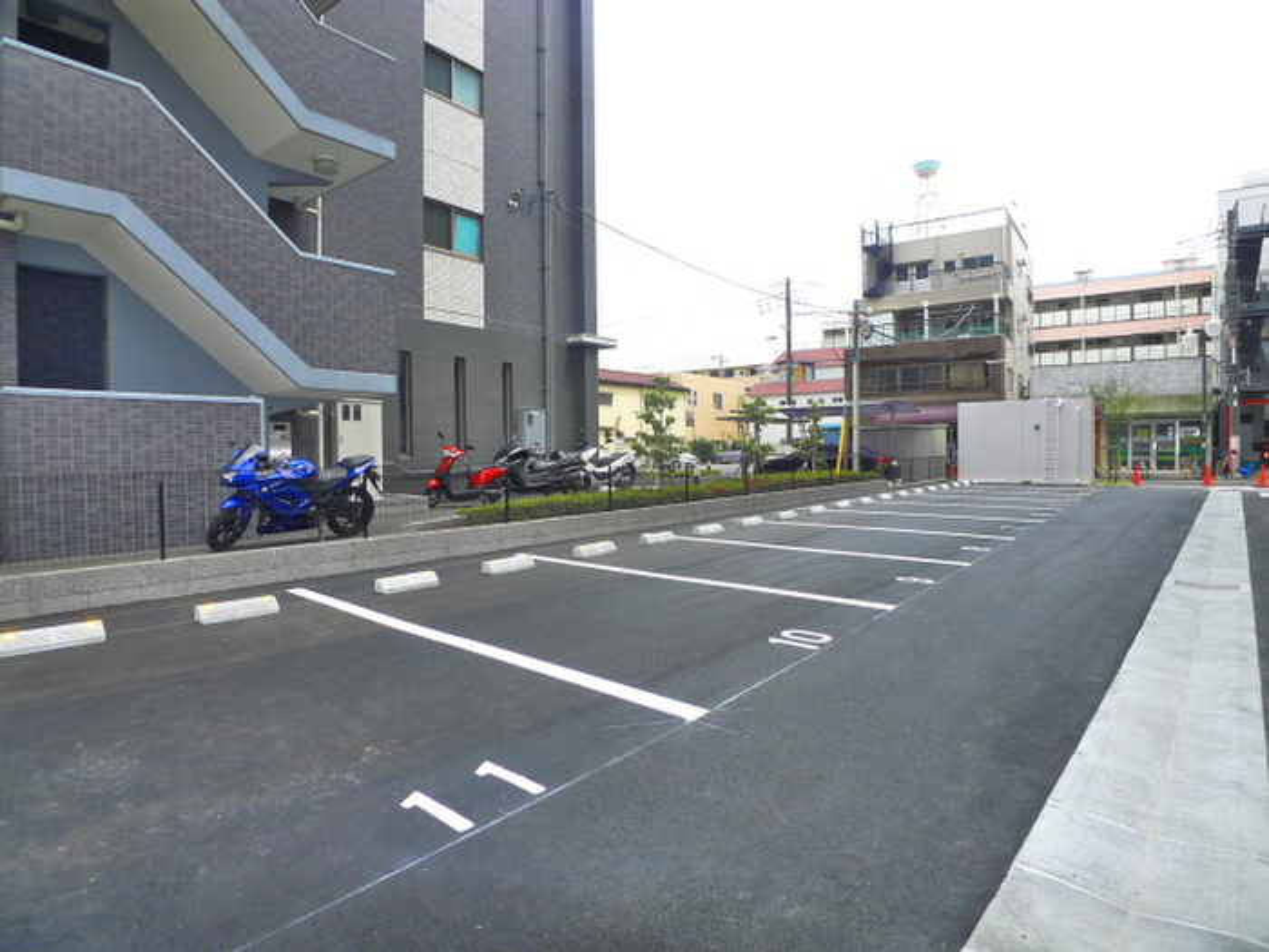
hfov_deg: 71.6
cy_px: 476
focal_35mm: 24
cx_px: 634
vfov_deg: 56.8
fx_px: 880
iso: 400
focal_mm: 5.1
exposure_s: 1/500
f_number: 2.8
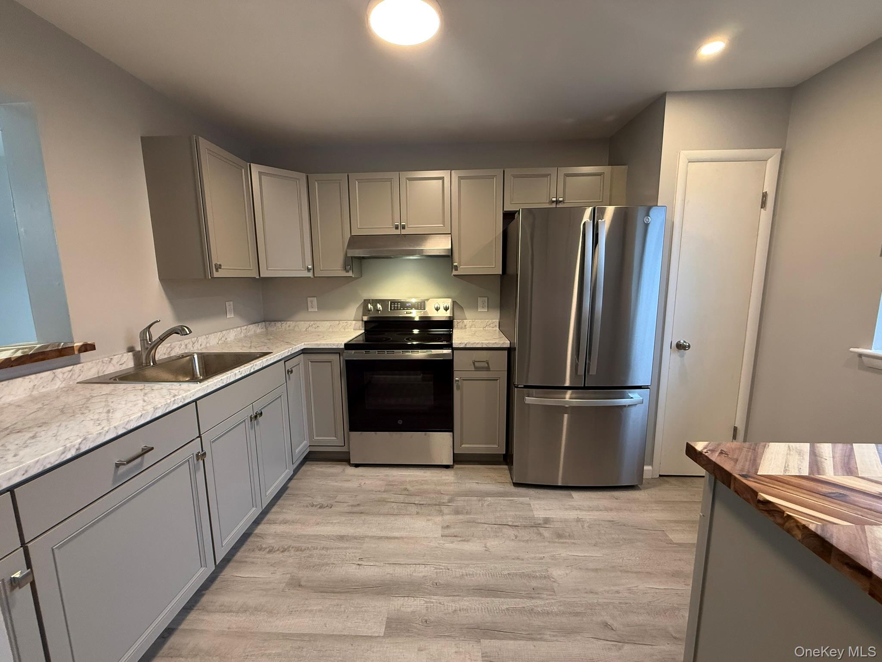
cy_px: 331
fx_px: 357
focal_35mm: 14
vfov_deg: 85.7
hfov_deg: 102.1
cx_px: 441
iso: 250
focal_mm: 2.22
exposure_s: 1/60
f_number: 2.2
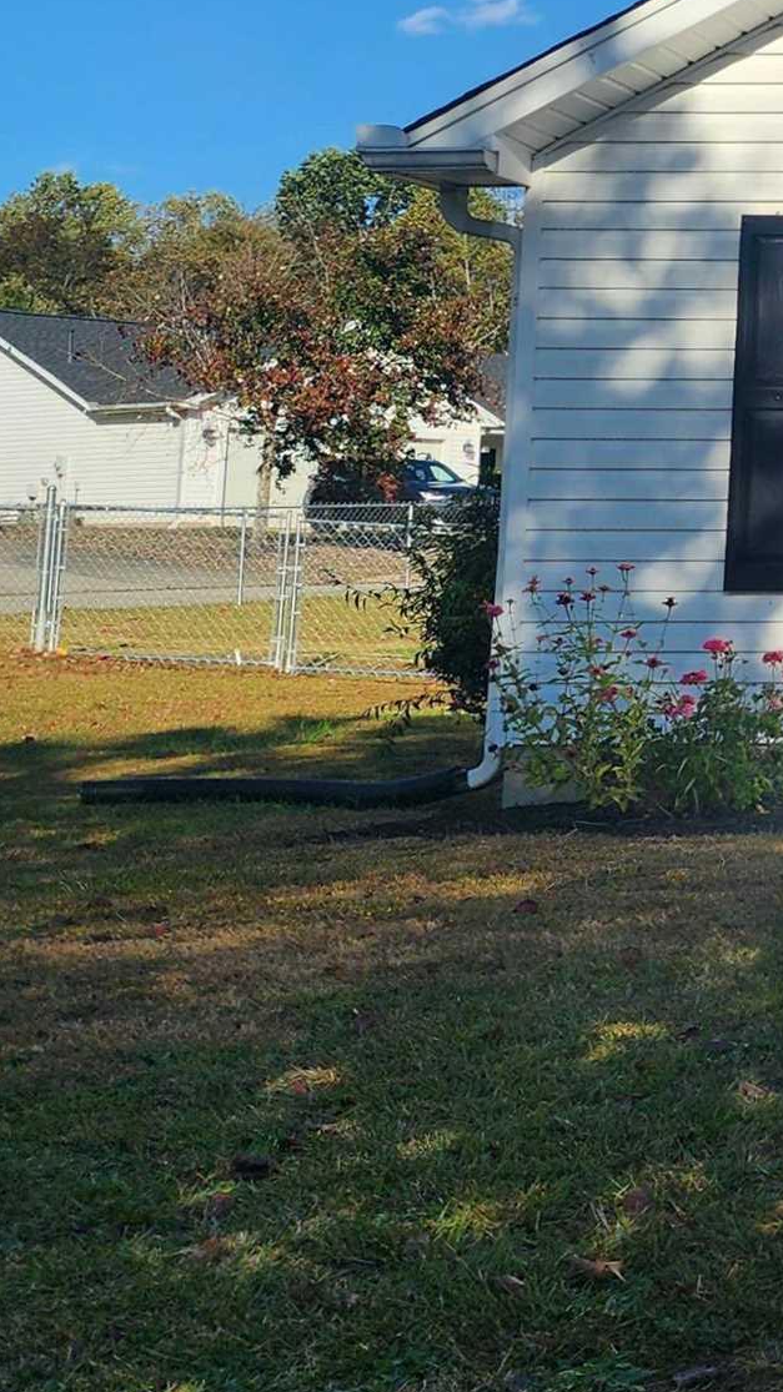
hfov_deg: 13.6
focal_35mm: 69
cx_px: 1774
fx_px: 2547
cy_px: 341
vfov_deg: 30.1
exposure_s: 1/1667
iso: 12
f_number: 1.8
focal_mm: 6.4
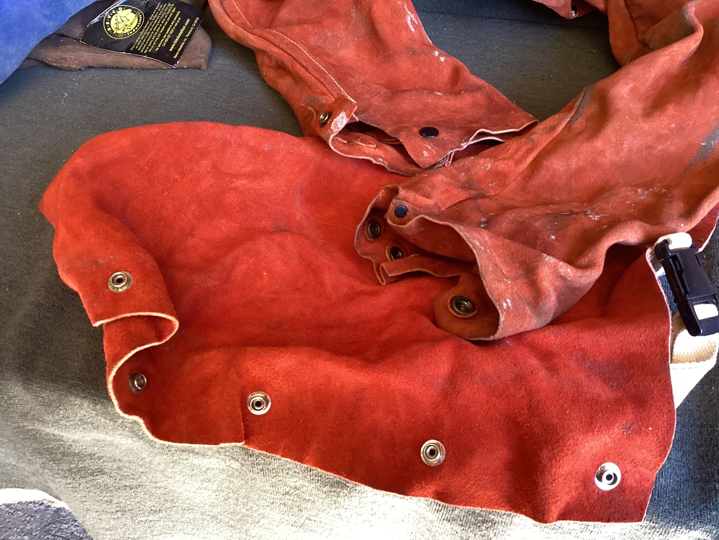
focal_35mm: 31
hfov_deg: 58.3
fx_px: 644
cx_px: 360
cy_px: 270
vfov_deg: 45.4
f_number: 2.4
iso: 200
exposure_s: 1/50
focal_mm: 3.3
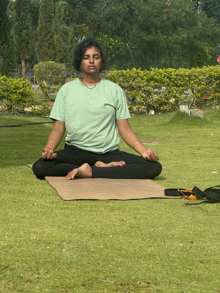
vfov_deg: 16.4
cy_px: 146
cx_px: 110
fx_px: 1017
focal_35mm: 120
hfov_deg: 12.3
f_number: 2.8
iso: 64
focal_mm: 15.66
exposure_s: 1/1451
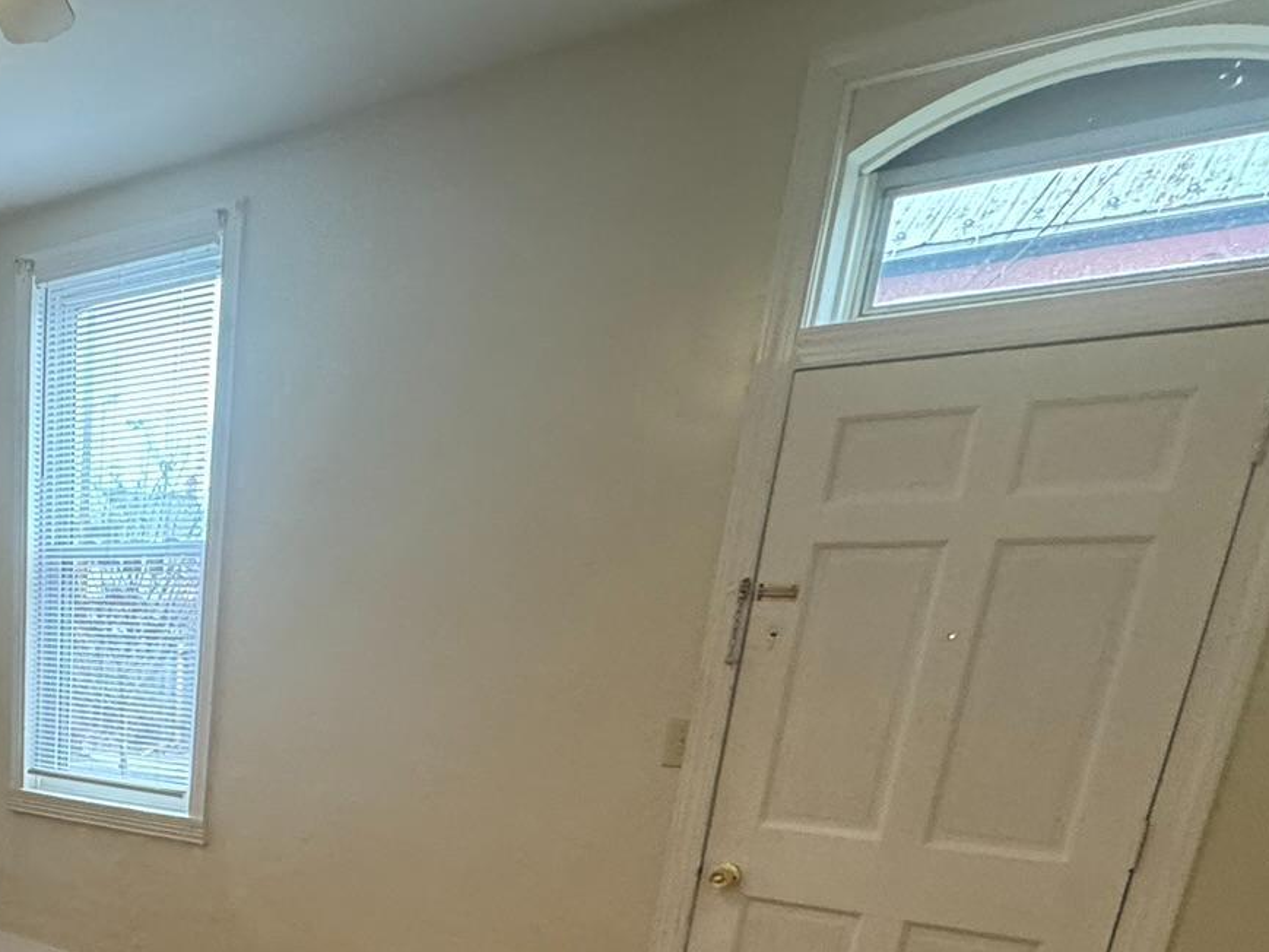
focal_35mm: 33
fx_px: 1210
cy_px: 1002
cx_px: 72
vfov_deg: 37.3
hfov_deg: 48.1
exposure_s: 1/60
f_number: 2.2
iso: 200
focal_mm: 2.22
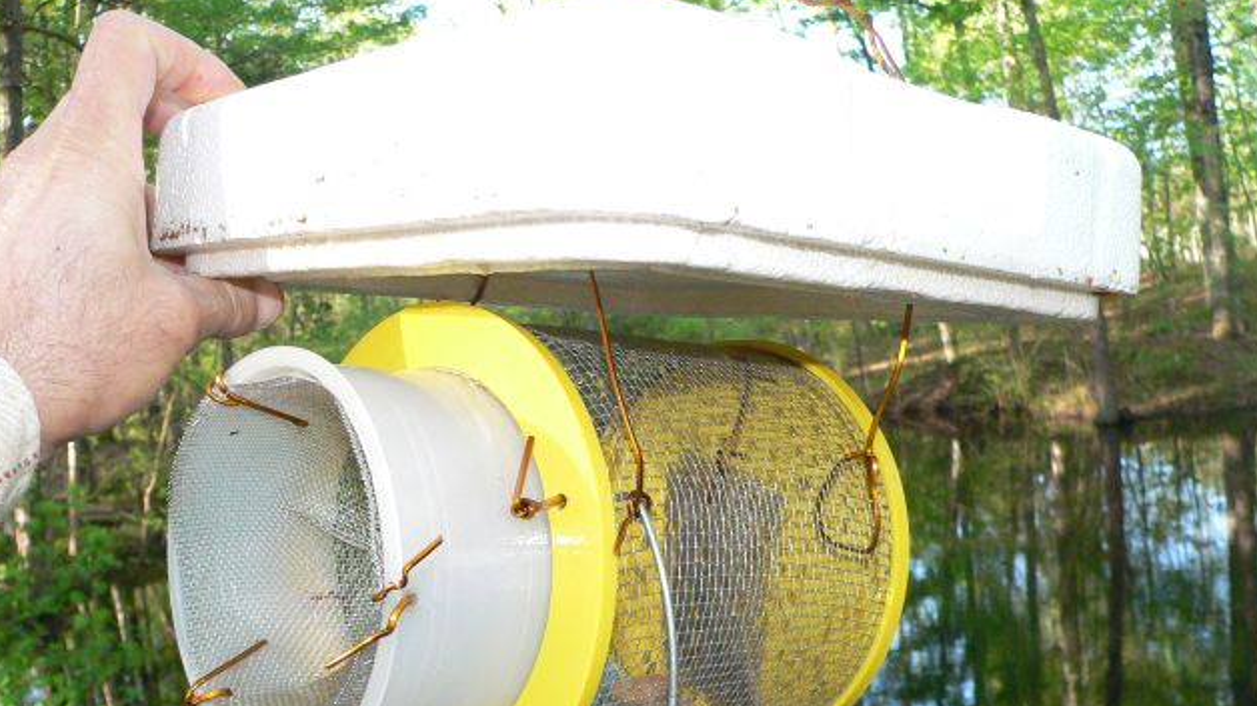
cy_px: 458
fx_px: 1333
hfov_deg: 50.5
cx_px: 628
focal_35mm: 40
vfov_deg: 29.5
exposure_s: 1/200
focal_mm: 6
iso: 400
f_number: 4
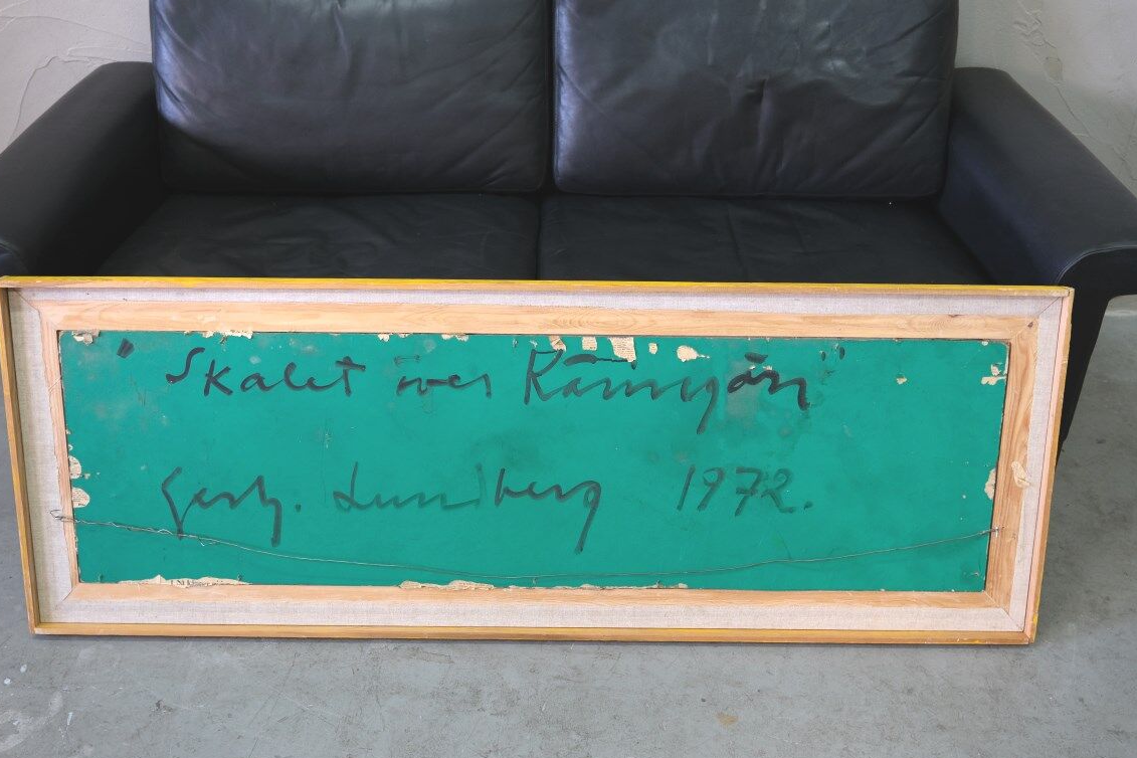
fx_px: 1137
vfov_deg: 36.9
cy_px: 394
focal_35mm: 36
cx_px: 547
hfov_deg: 53.1
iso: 800
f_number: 4
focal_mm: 21.2
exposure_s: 1/30
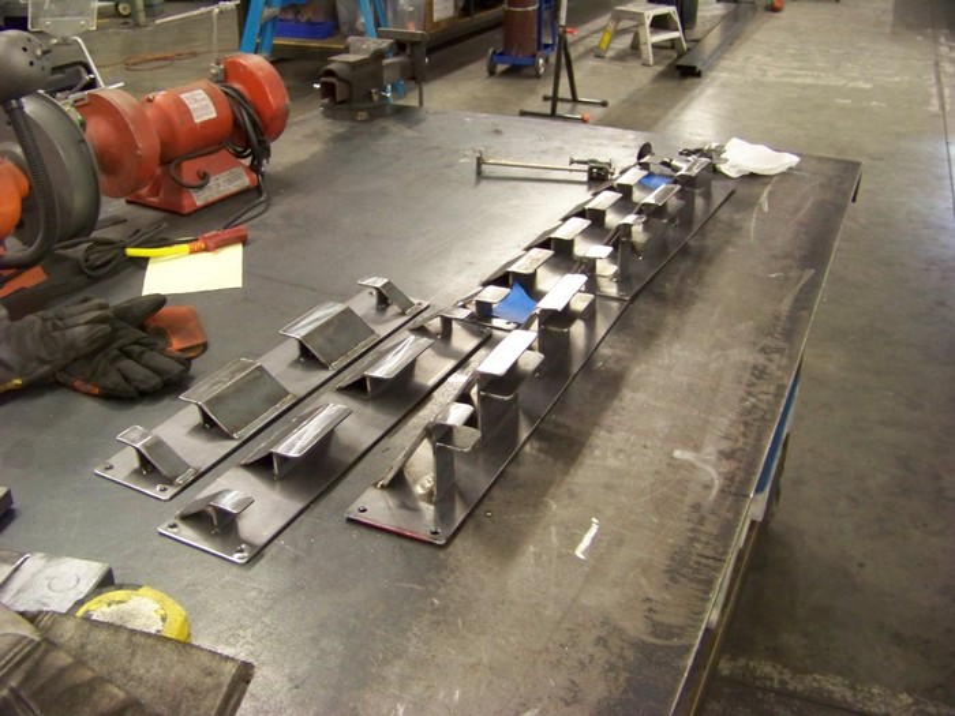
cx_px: 478
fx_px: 993
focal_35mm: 36
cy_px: 358
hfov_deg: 51.4
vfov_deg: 39.7
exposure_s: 1/10
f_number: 2.8
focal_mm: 5.85
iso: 400
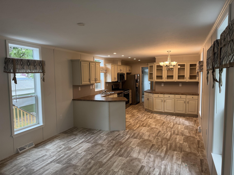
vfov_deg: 56.8
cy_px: 88
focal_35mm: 24
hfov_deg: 71.6
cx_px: 117
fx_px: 162
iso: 160
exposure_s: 1/120
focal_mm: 6.76
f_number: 1.78
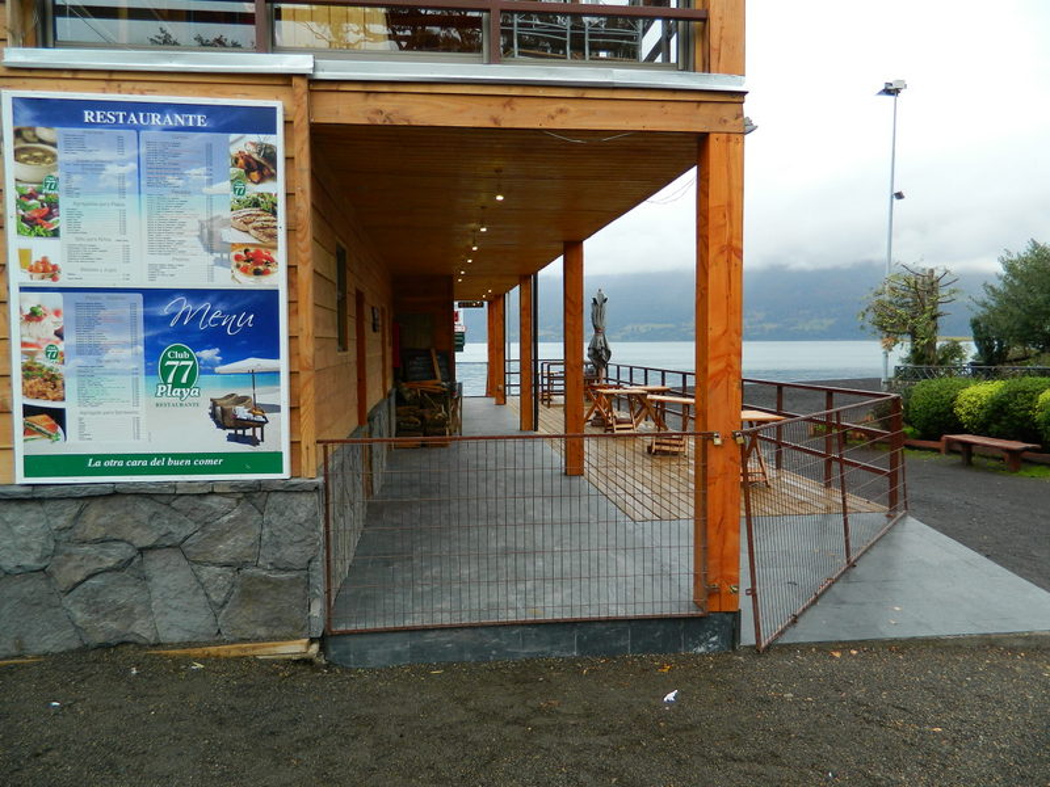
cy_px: 394
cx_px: 525
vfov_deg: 54.9
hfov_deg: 69.4
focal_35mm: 25
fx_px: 758
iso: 80
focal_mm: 4.5
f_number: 3.1
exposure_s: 1/50
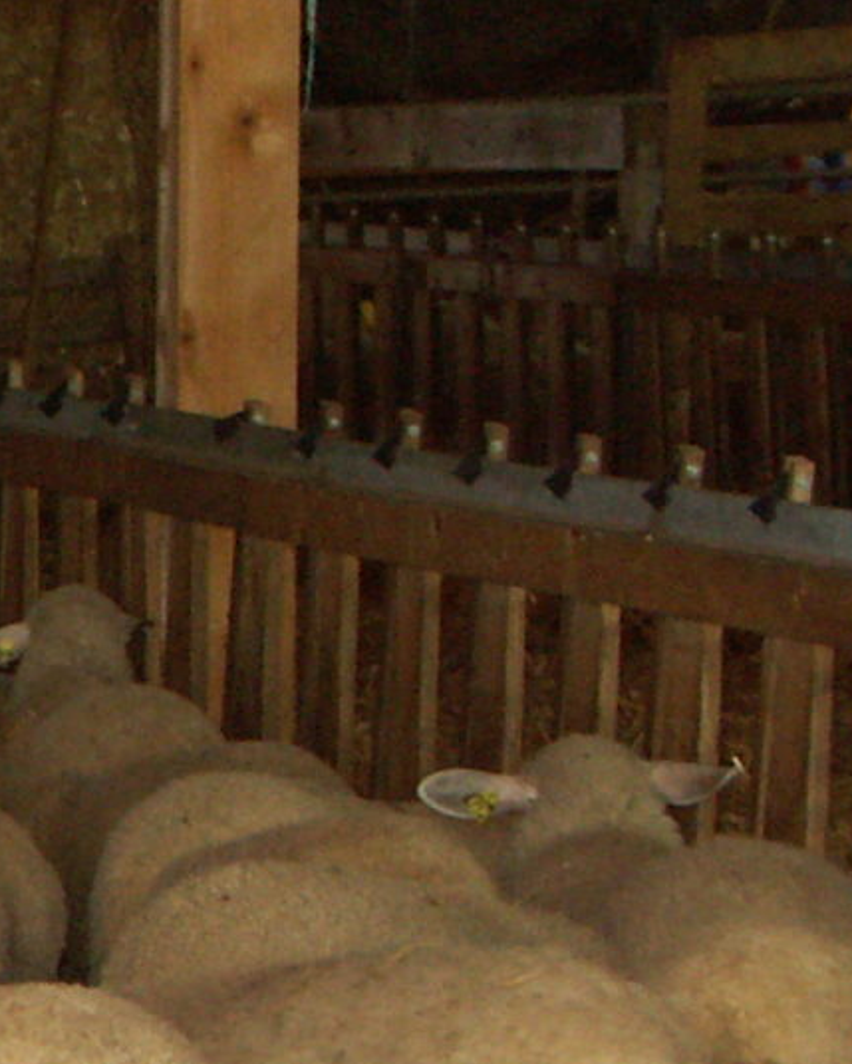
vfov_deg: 8.1
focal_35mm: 235
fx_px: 7405
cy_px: 1332
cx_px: -1098
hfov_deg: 6.3
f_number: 3.2
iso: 200
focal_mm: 15.61
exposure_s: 1/100
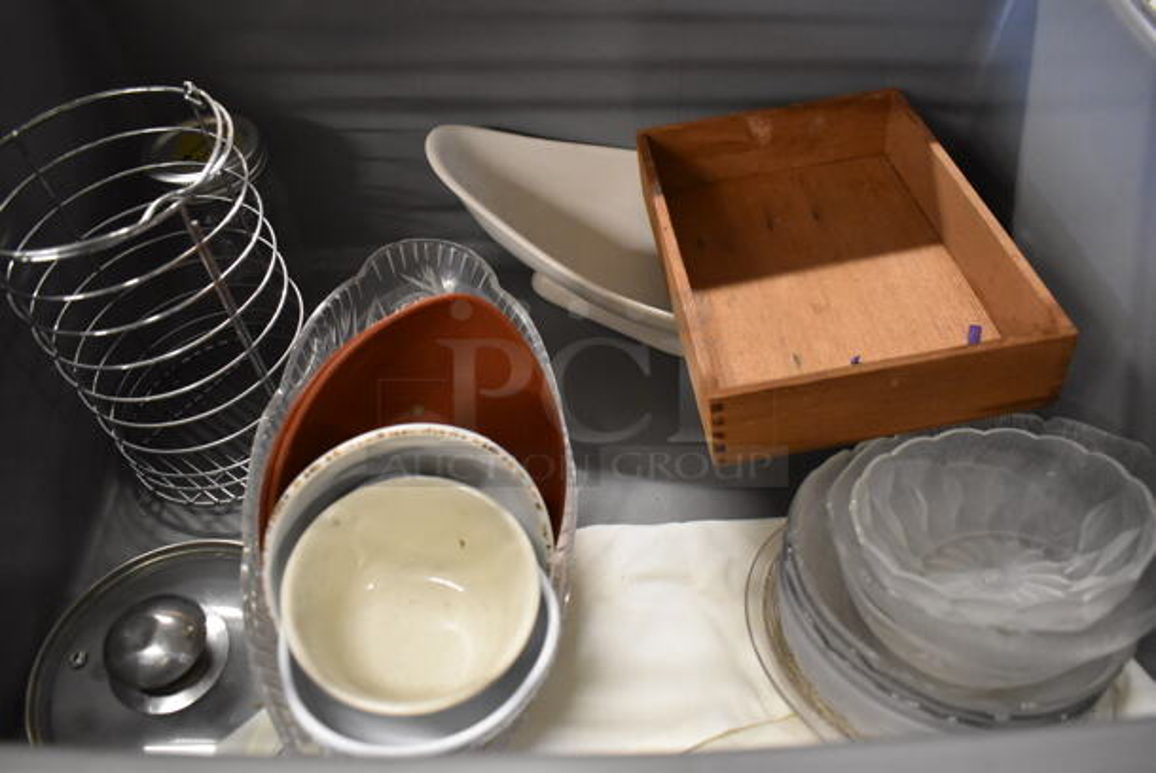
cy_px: 386
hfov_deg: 67.3
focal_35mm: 27
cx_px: 578
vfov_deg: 48.0
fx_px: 868
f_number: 3.5
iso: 4000
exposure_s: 1/125
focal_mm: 18
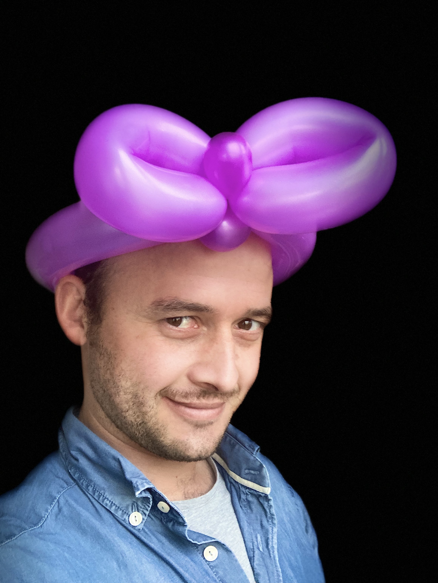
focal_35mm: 32
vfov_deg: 56.8
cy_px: 292
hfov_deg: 44.2
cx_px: 219
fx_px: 539
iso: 125
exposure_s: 1/60
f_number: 2.2
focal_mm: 2.87
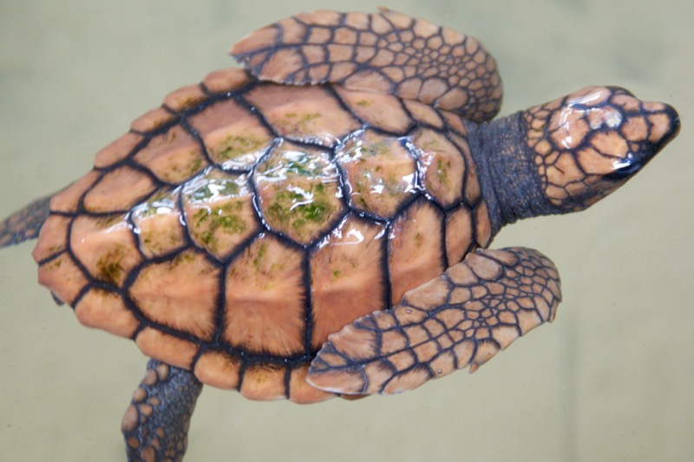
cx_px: 347
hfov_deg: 13.1
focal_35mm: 158
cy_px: 231
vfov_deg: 8.7
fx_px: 3034
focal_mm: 105
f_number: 5.6
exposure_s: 1/50
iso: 400
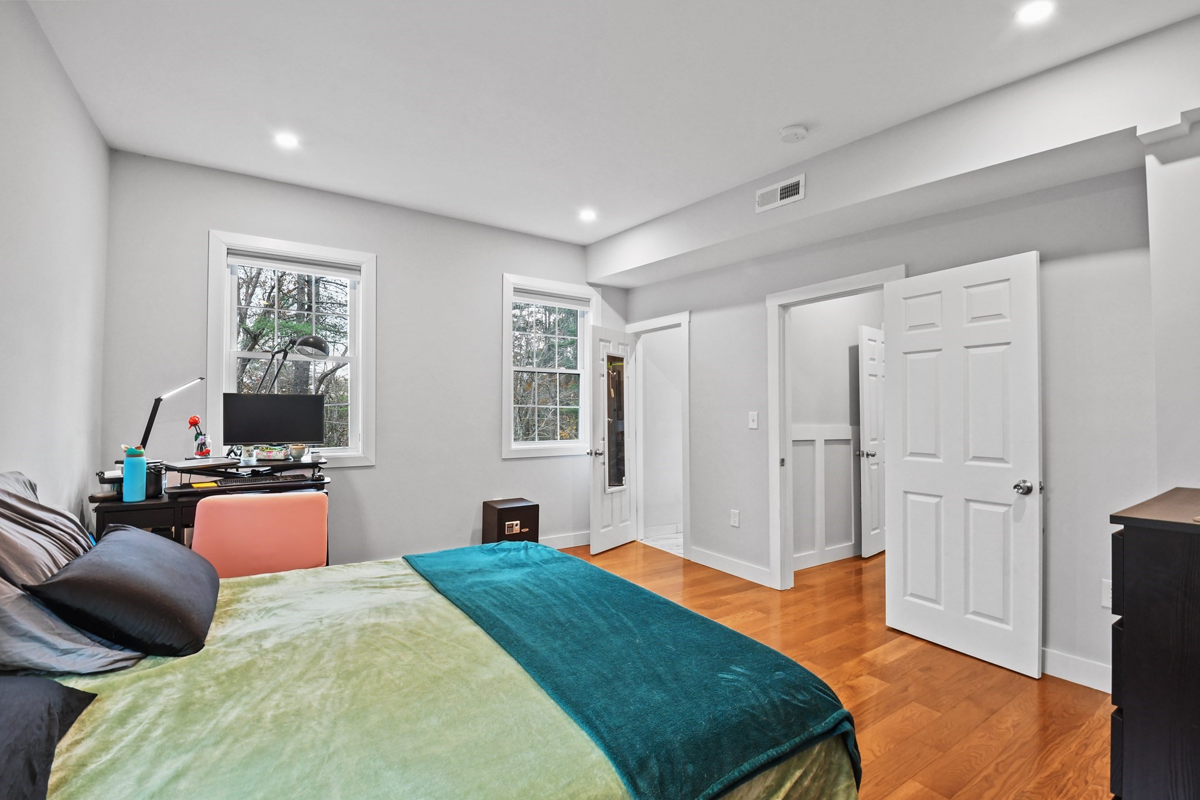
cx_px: 600
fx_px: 500
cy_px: 400
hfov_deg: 100.4
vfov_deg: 77.3
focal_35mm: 15
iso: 1000
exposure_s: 1/2.5
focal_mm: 10
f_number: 8
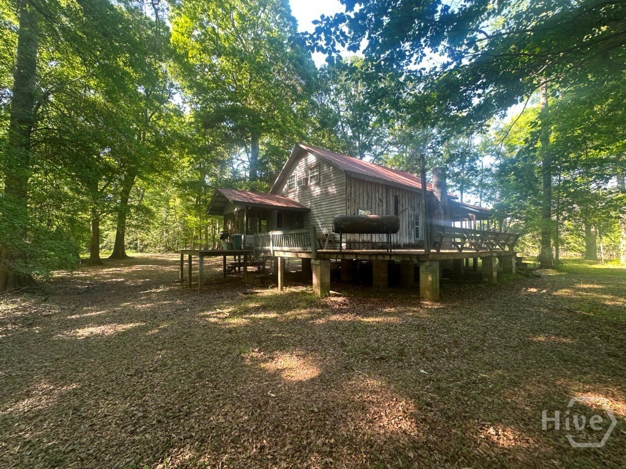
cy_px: 234
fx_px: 253
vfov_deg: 85.7
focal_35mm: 14
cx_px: 313
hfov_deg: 102.1
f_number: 2.2
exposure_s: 1/99
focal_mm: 2.22
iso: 80
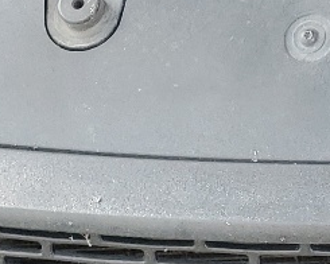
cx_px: 583
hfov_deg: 10.9
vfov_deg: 8.4
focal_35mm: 166
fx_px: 1621
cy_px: -411
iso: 50
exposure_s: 1/263
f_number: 1.5
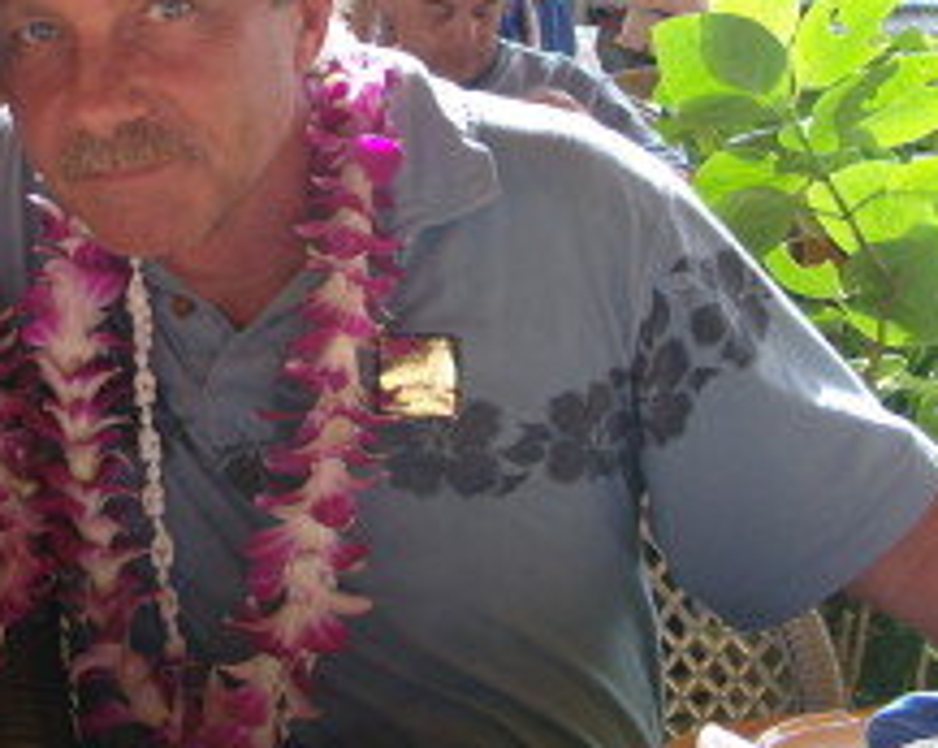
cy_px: 162
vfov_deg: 19.7
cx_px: -4
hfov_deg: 23.7
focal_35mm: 77
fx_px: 2135
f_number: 2.8
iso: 100
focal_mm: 7.8
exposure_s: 1/40
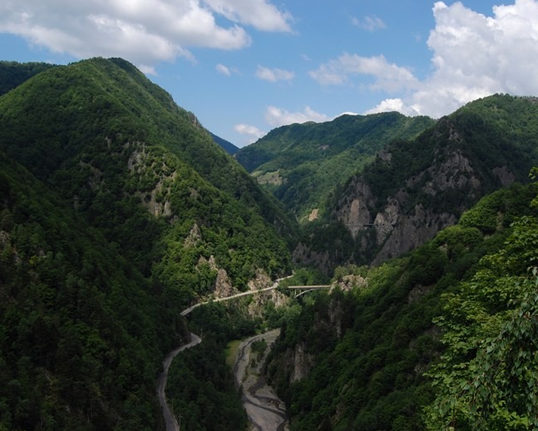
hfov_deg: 57.1
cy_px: 213
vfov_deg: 47.1
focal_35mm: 31
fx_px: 494
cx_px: 292
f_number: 9
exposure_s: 1/320
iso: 200
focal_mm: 18
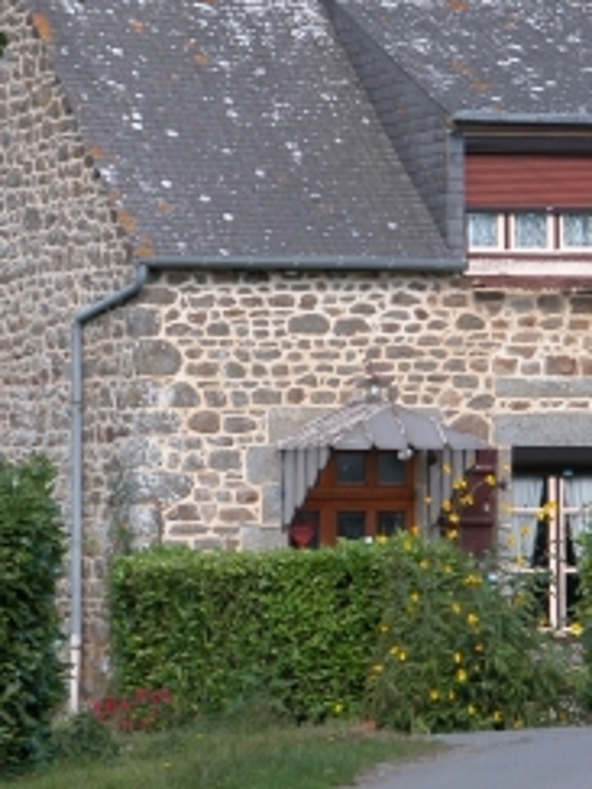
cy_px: 243
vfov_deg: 5.0
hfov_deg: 3.7
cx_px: 391
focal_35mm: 400
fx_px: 9121
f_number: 4.5
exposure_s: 1/174
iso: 100
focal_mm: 48.5
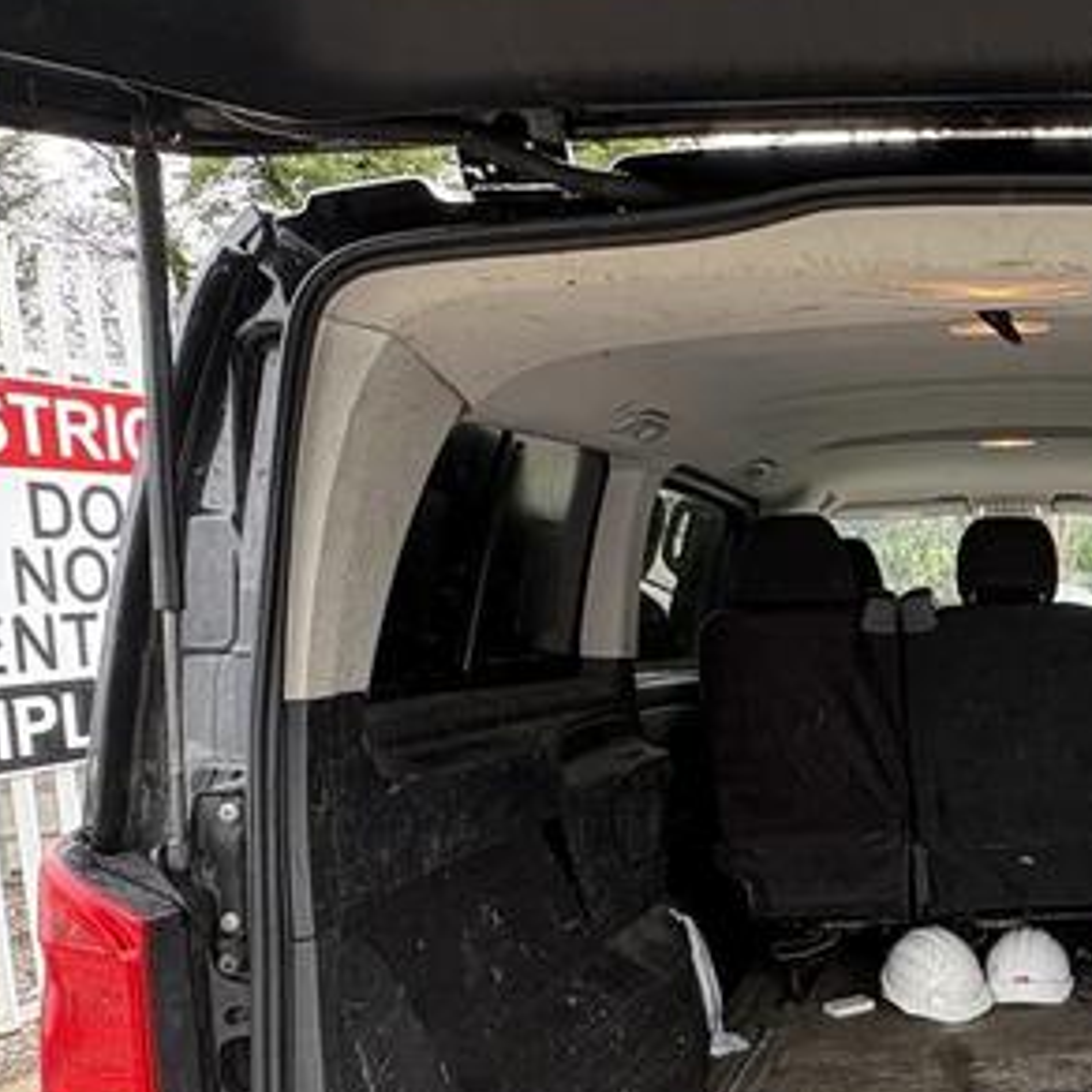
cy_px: 789
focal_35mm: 38
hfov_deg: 39.9
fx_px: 1356
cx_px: 1028
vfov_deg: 42.8
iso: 125
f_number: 2.2
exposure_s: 1/103
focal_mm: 2.22
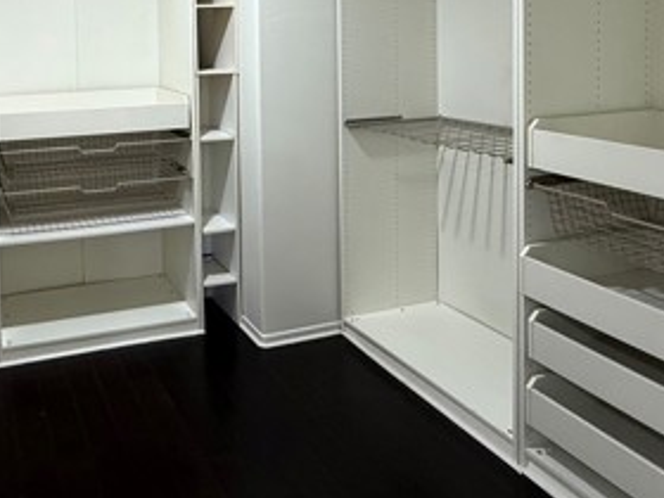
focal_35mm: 32
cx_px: 152
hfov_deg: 53.7
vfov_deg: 41.1
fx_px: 614
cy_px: 62
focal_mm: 2.22
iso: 200
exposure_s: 1/60
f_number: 2.2
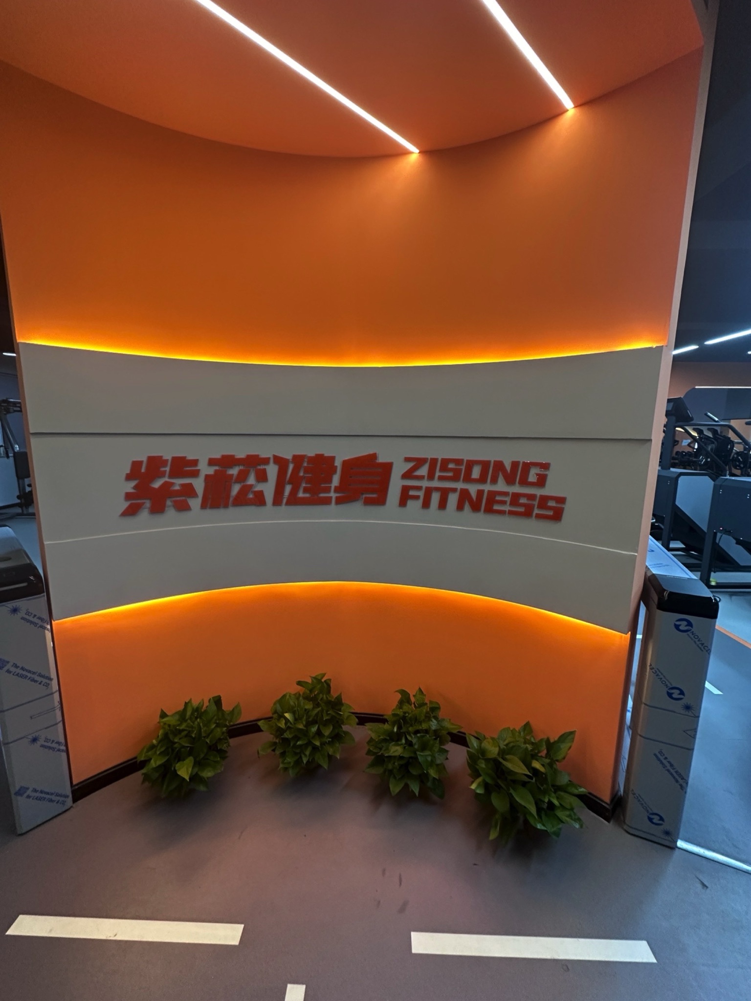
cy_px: 500
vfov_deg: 102.1
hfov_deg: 85.7
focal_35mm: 14
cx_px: 376
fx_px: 405
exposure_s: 1/50
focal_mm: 2.22
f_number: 2.2
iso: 200
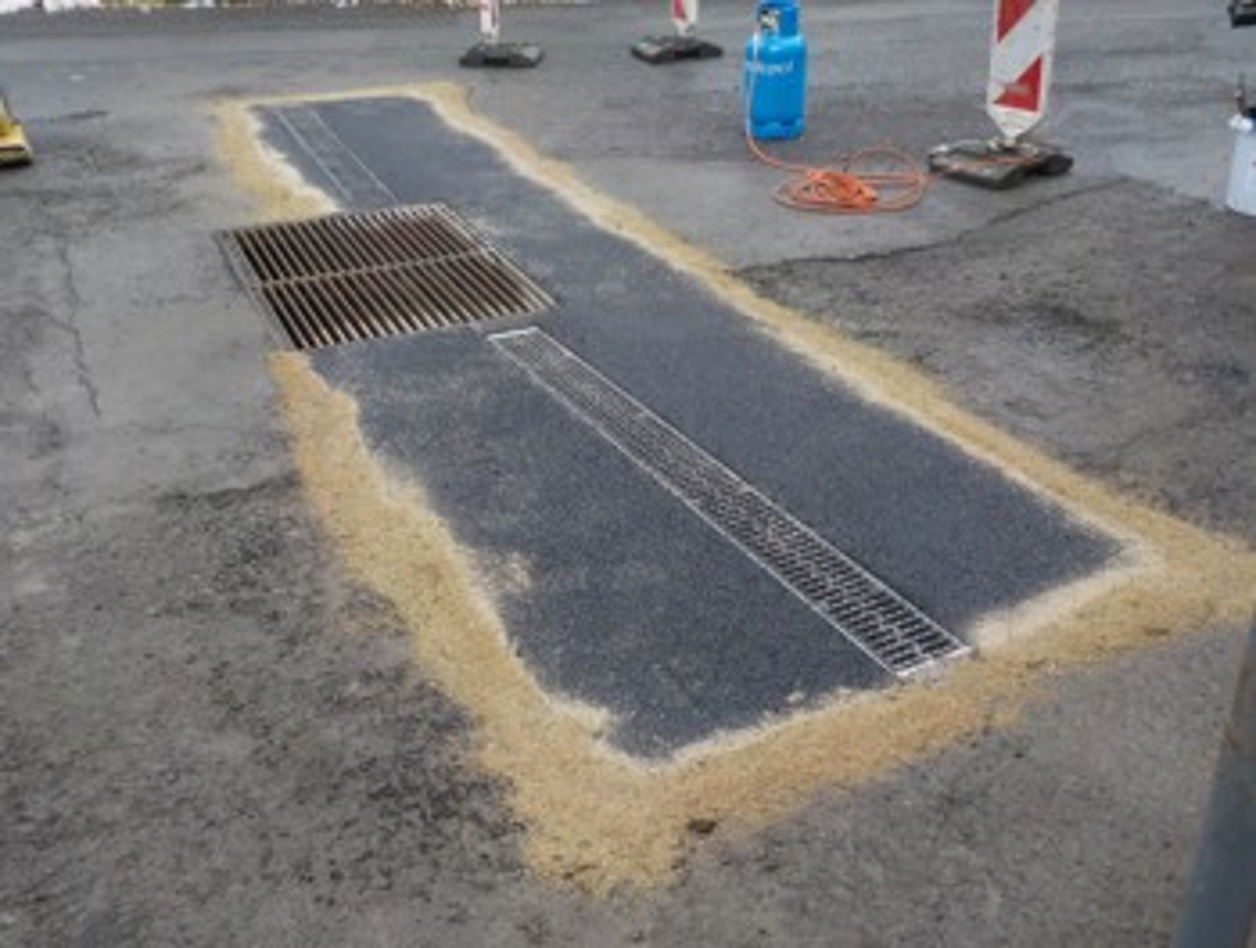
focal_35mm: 30
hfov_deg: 59.9
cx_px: 628
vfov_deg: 46.9
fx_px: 1091
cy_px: 474
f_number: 3.3
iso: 125
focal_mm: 4.1
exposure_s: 1/80
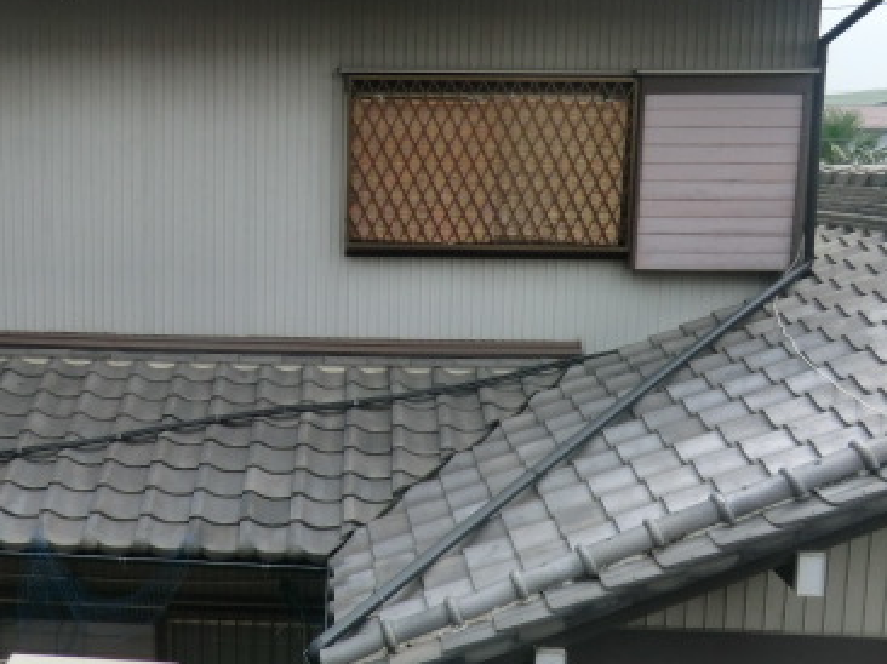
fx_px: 1076
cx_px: 233
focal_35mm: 42
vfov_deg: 34.3
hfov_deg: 43.5
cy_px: 315
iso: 80
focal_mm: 4.3
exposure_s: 1/500
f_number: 3.2
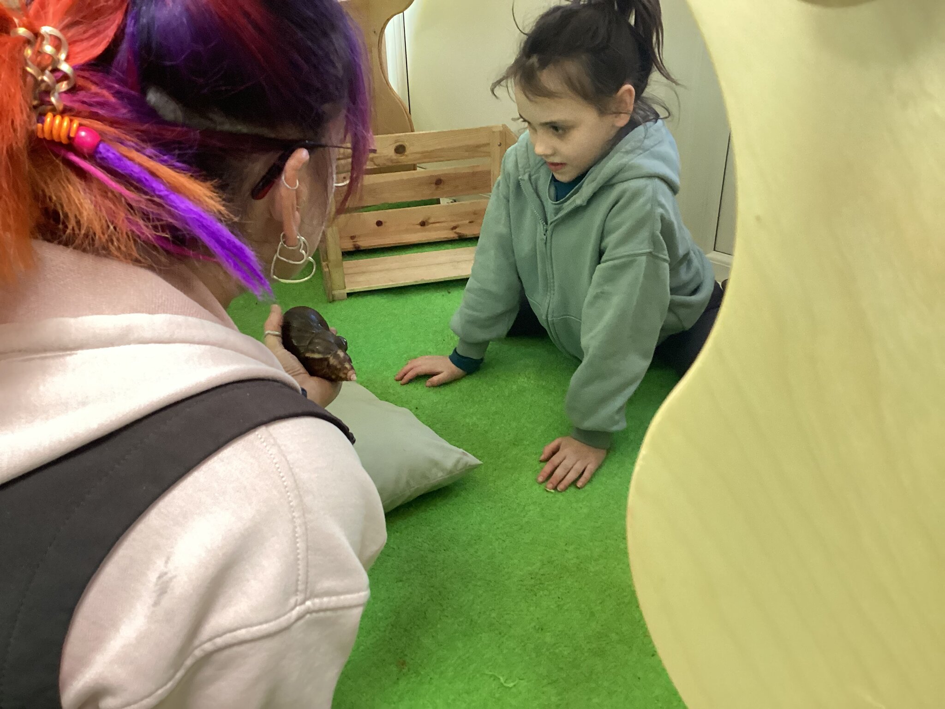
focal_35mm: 31
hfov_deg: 58.4
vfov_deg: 45.4
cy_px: 354
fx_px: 846
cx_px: 472
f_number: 2.4
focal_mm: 3.3
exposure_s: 1/50
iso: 250
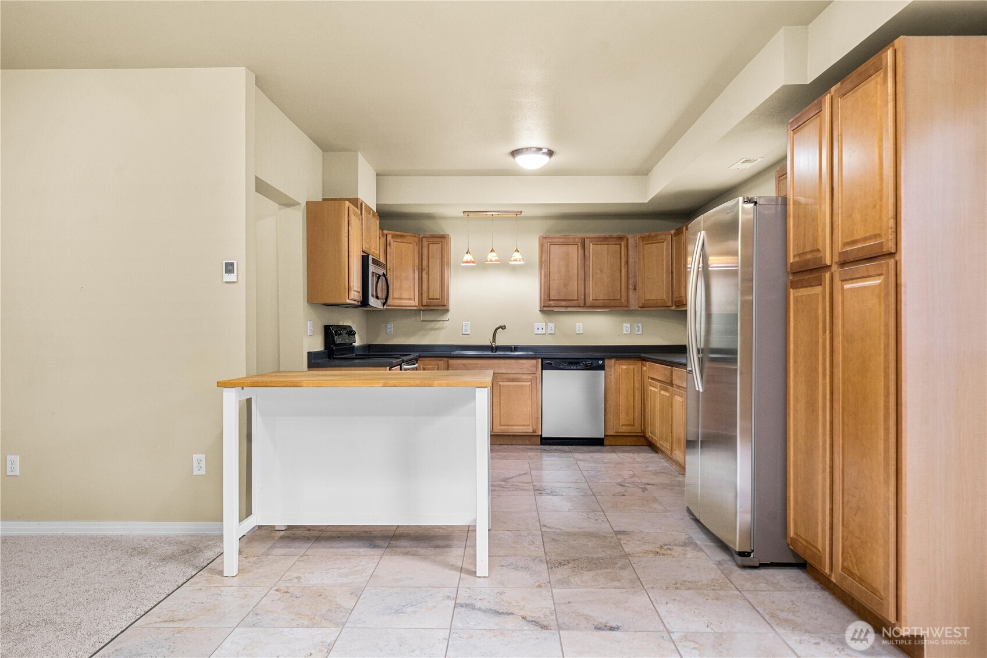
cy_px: 329
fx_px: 658
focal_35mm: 24
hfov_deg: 73.7
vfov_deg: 53.1
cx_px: 494
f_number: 8
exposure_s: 1/10
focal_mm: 24
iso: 1000
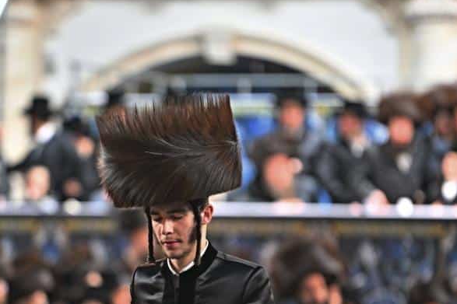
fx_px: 4429
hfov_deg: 5.9
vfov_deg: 3.9
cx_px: 137
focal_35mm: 349
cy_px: 231
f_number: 2.8
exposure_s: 1/320
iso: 1600
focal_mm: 200
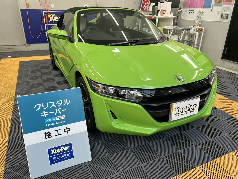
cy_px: 90
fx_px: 179
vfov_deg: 53.1
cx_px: 119
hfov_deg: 67.3
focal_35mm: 26
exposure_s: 1/120
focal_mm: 5.7
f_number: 1.5
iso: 50
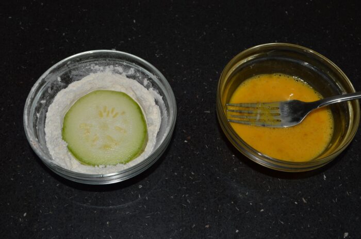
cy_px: 120
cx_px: 180
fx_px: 481
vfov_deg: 28.0
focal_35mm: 48
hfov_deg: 41.2
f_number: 8
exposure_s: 1/60
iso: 100
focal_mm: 32
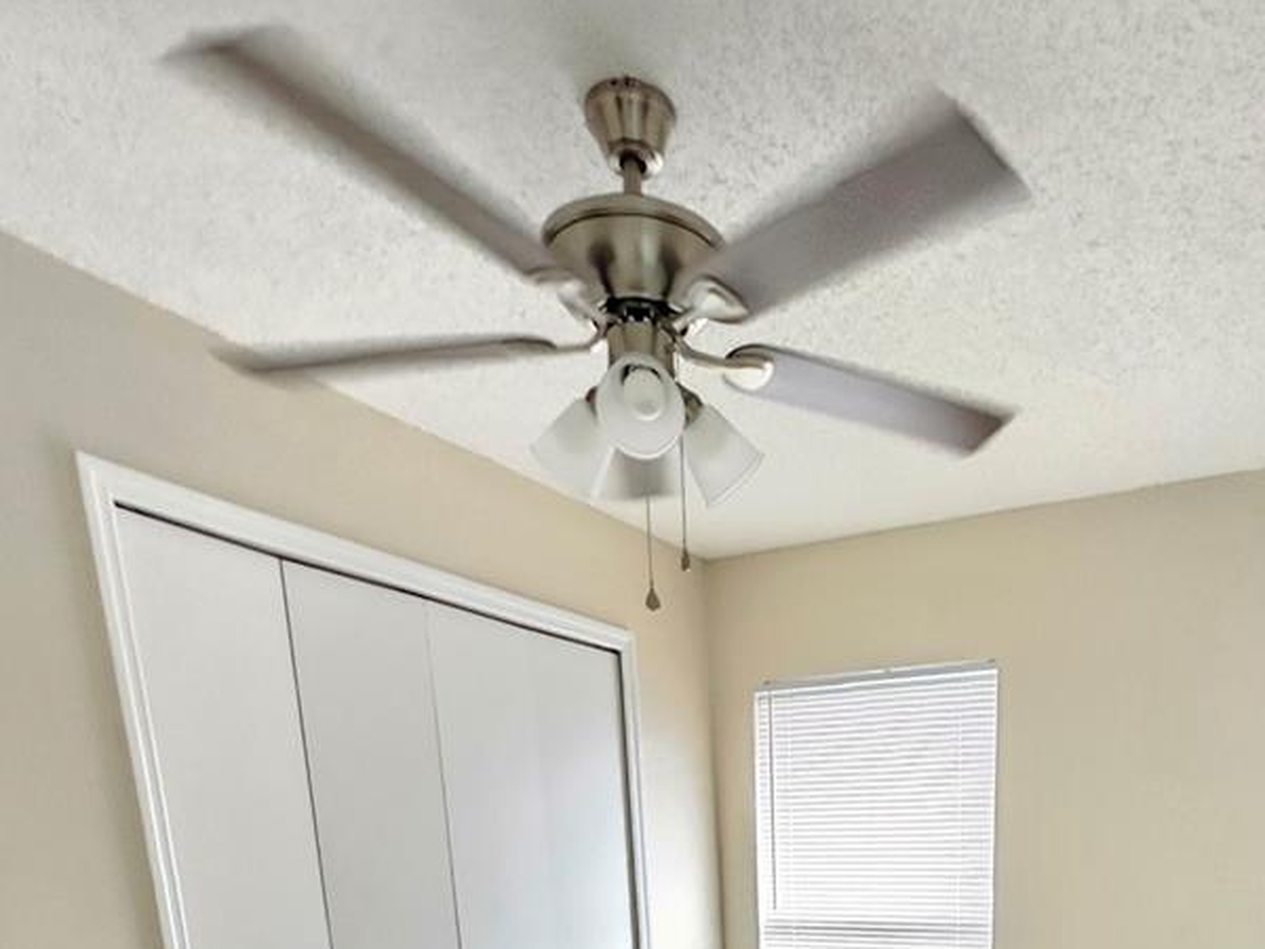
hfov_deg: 64.8
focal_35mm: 26
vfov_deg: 38.1
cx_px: 881
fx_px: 950
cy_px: 1162
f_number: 2.2
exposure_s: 1/30
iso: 500
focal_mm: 2.2
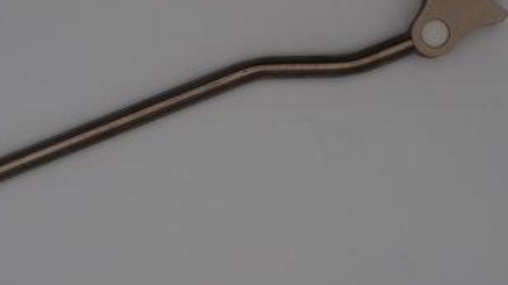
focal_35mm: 89
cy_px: 137
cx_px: 175
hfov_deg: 23.8
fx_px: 1198
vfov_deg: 13.6
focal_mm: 34
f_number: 7.1
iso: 100
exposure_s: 1/200
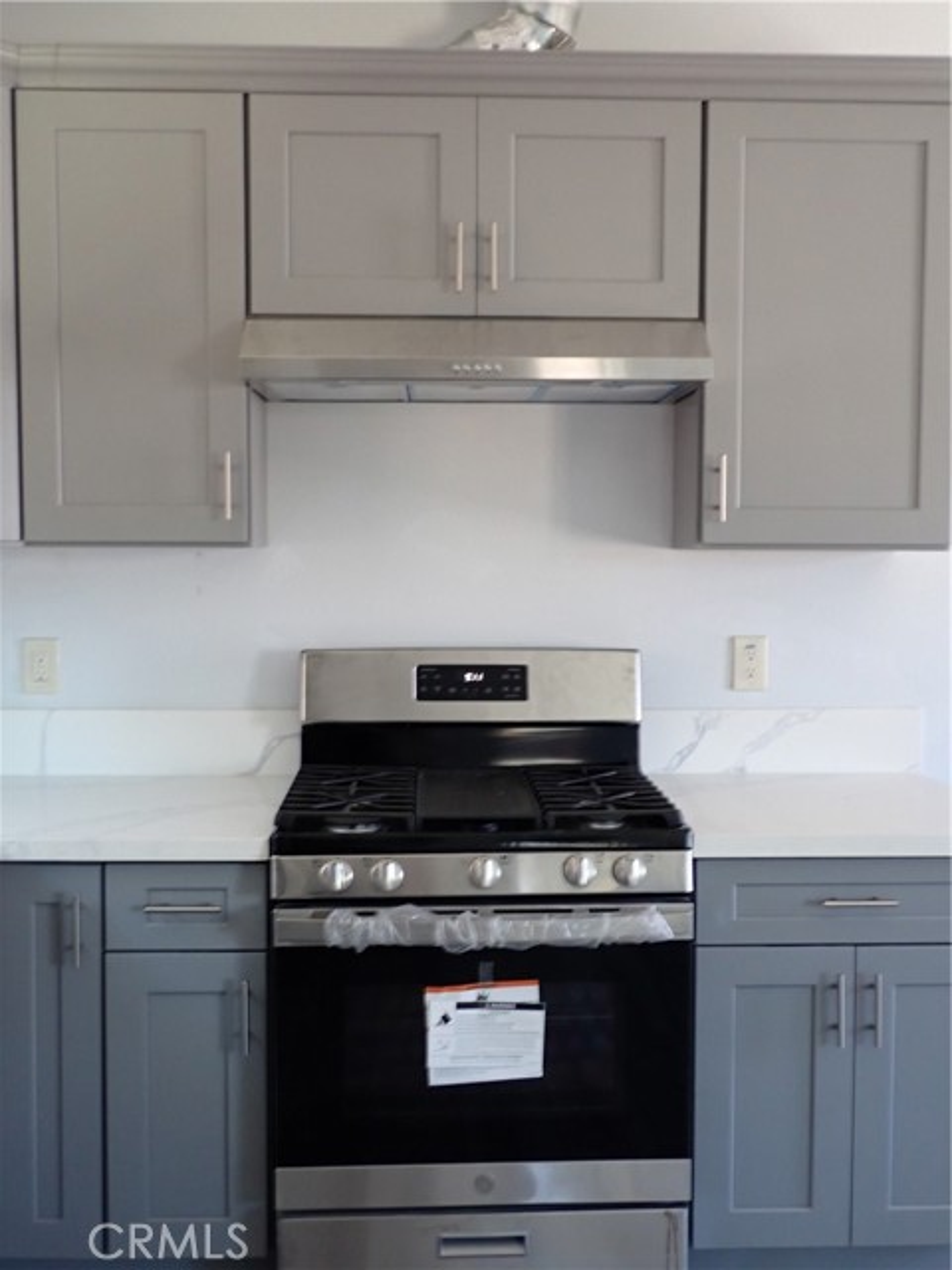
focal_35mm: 36
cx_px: 476
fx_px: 1320
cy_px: 635
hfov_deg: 39.7
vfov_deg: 51.4
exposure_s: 1/40
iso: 200
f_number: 2.5
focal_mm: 6.37
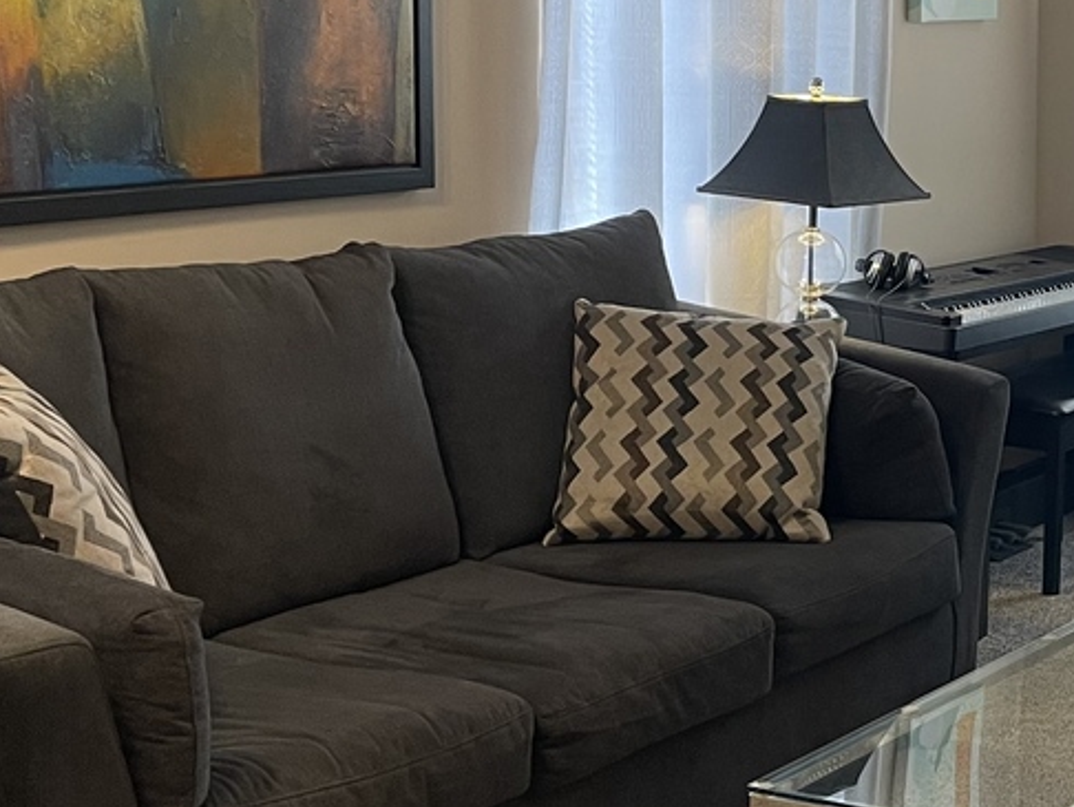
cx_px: 1271
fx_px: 2297
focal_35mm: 74
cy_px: 327
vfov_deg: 19.9
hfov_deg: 24.1
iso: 100
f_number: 1.6
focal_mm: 5.1
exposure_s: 1/60
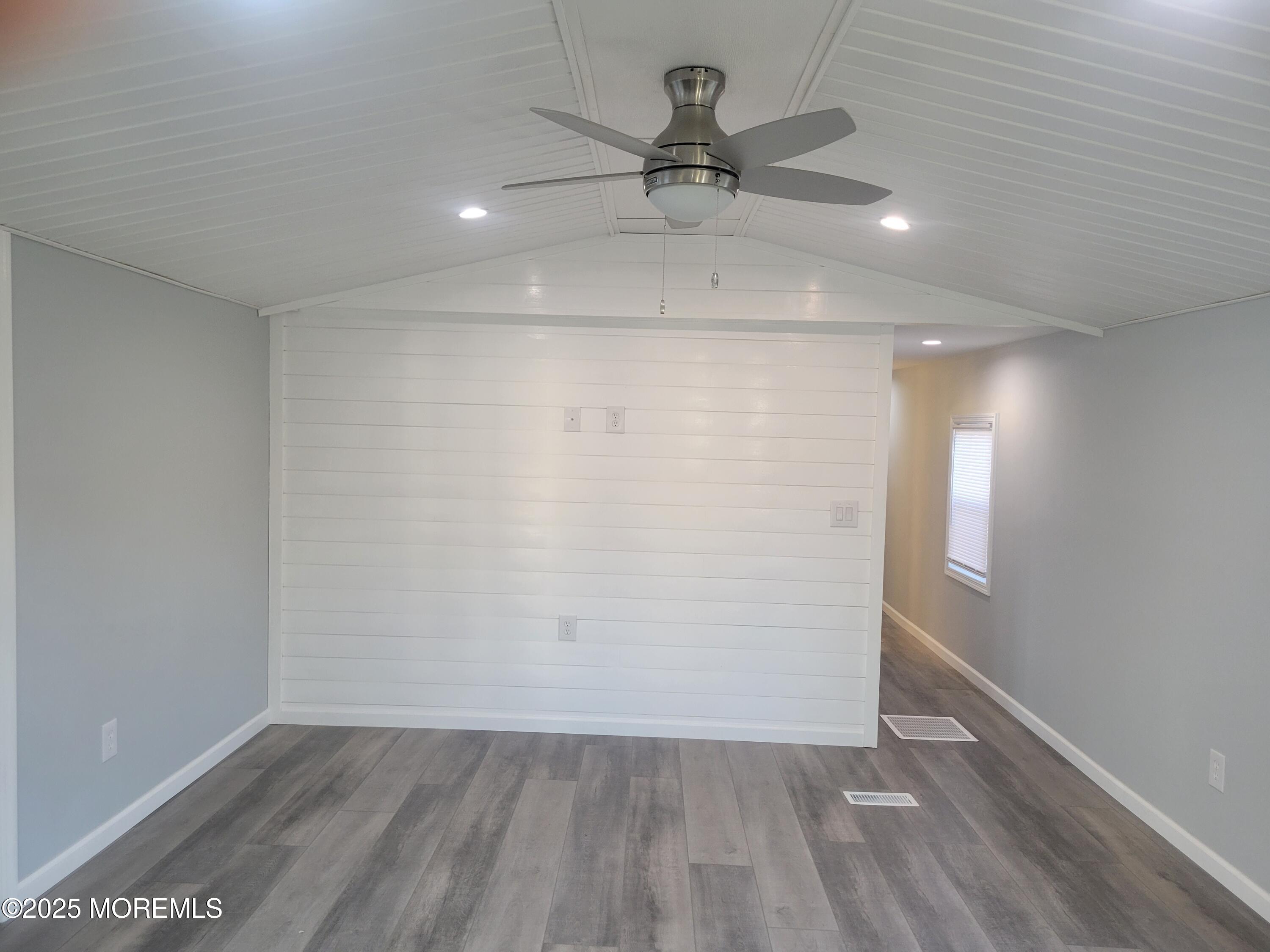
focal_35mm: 26
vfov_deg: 53.1
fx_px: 954
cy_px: 476
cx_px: 635
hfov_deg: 67.3
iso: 200
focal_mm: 5.4
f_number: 1.8
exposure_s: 1/120
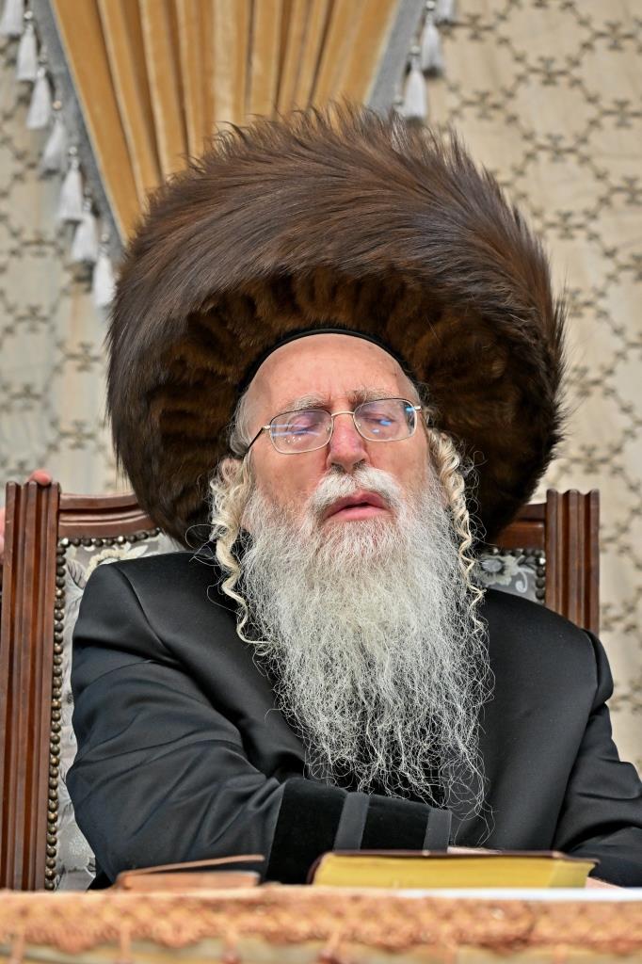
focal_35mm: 180
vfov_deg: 11.4
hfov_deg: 7.6
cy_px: 482
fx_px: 4818
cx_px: 321
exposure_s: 1/250
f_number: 4
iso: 800
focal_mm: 120
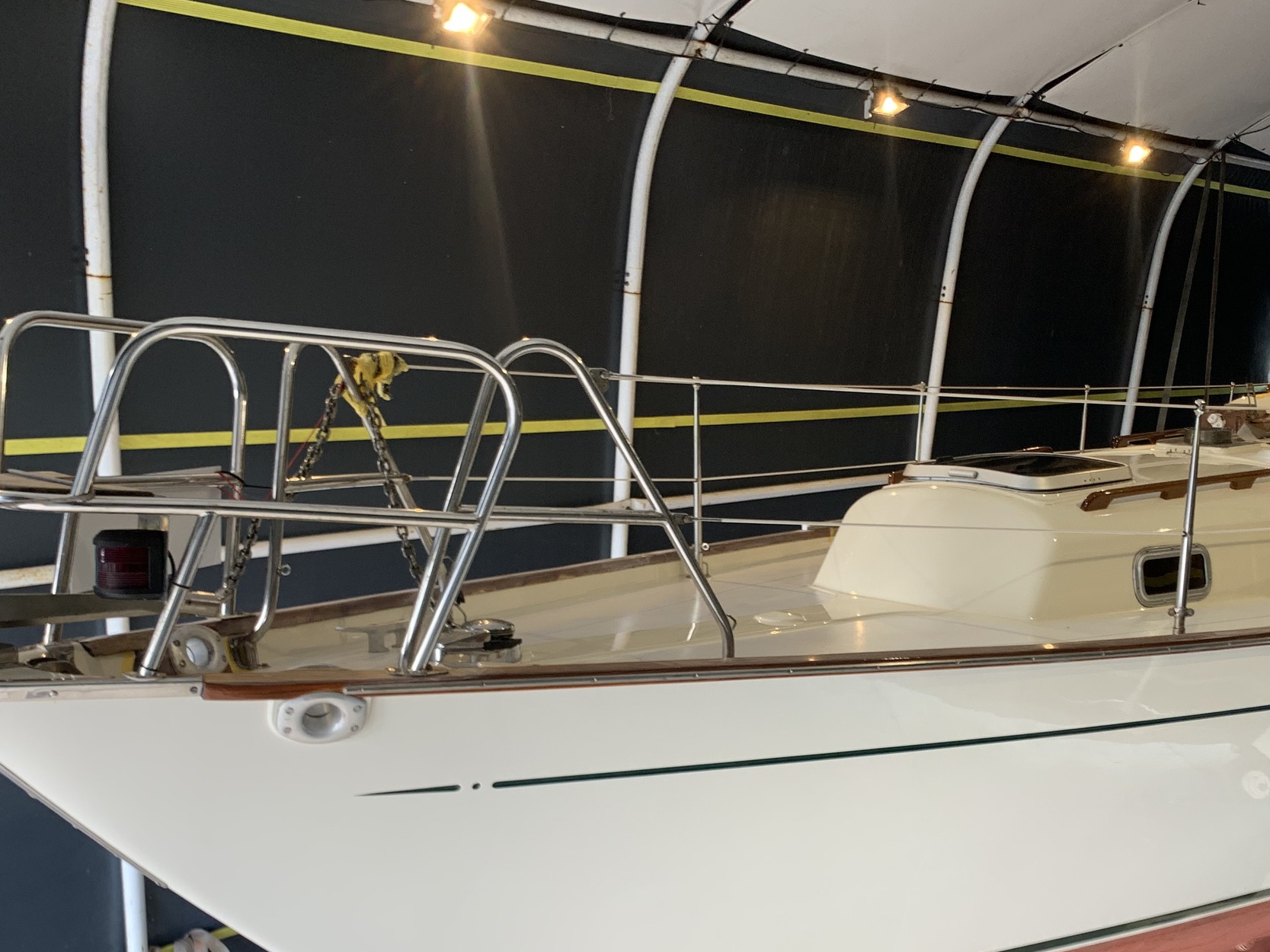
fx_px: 1431
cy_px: 644
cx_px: 792
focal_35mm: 39
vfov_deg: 36.4
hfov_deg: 47.4
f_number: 1.8
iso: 50
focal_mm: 4.25
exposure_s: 1/100
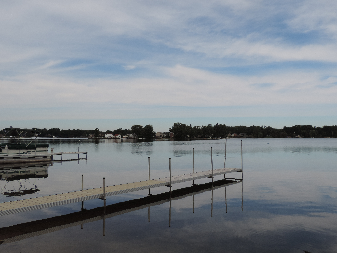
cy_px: 126
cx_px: 168
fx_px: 321
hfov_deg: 55.4
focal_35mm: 33
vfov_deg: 42.9
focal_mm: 5.8
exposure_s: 1/1600
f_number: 3.2
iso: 80
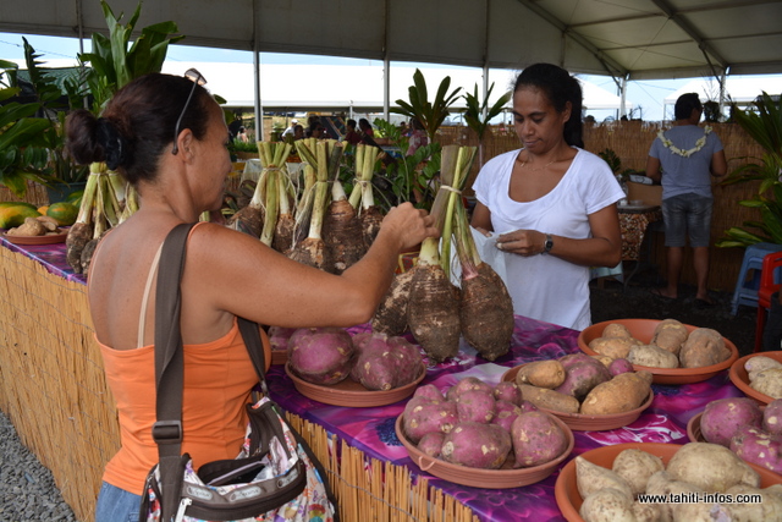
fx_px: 652
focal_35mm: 30
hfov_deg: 61.9
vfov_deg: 43.6
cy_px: 261
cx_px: 391
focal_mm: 20
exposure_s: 1/200
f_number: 7.1
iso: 100
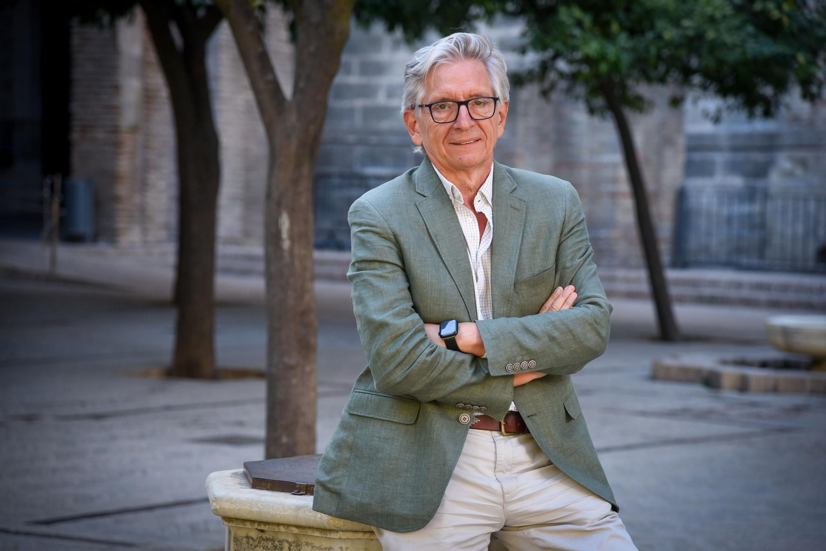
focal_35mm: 120
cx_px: 413
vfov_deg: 11.4
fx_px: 2754
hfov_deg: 17.1
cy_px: 276
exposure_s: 1/100
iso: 500
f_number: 4
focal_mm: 120
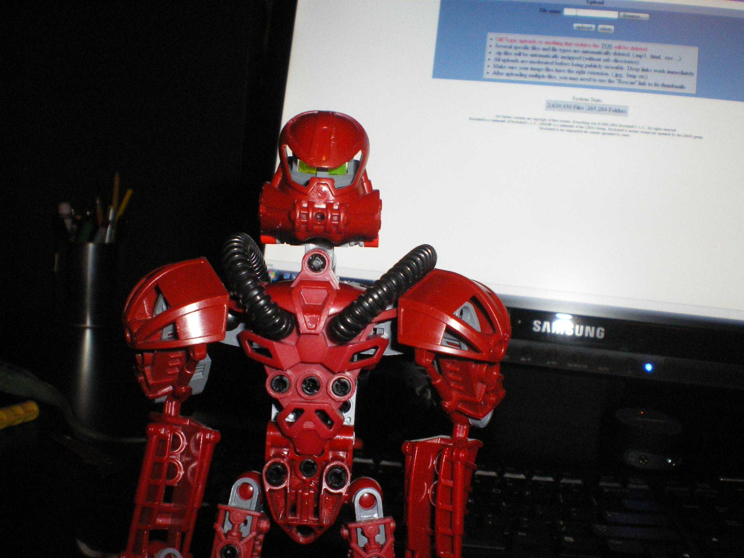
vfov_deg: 37.7
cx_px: 372
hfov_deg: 49.0
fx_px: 817
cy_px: 279
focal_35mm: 38
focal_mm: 6.3
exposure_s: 1/50
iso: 400
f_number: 4.6
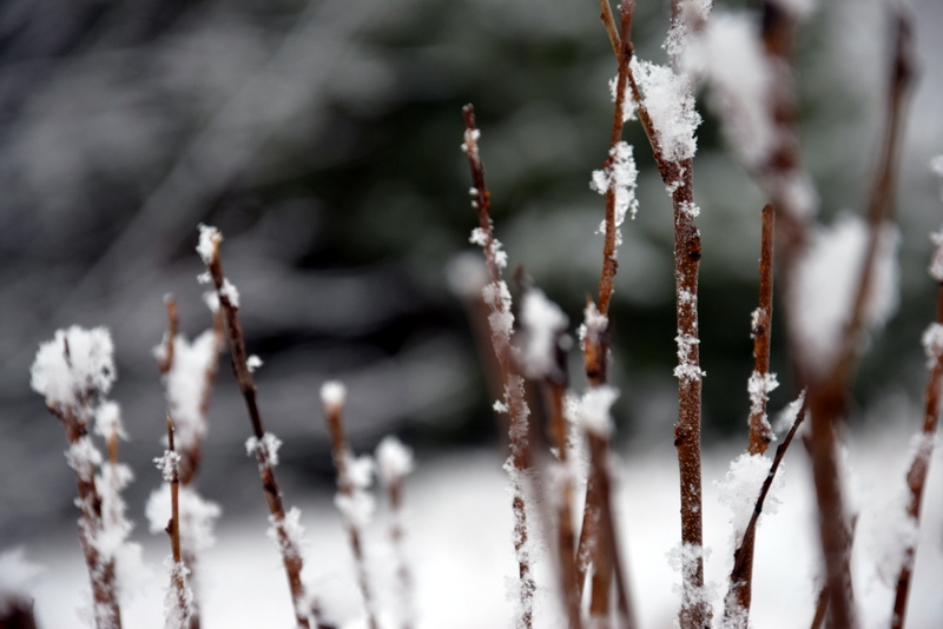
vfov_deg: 8.7
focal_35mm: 158
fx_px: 4127
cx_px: 472
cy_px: 314
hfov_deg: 13.0
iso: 400
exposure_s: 1/125
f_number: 5.6
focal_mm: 105
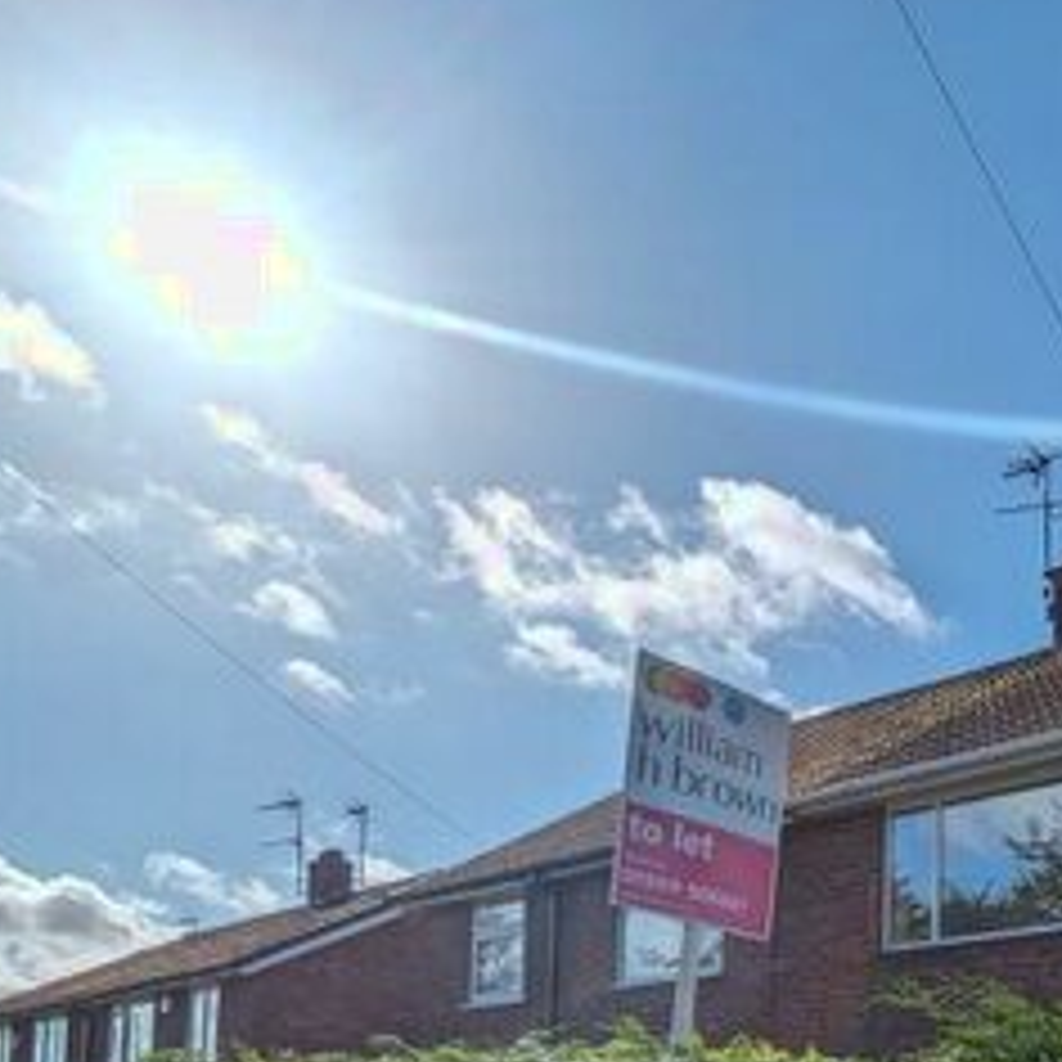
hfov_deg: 38.6
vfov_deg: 41.6
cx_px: 1208
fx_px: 1180
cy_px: 1078
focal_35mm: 34
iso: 36
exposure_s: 1/4425
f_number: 2.2
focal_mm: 1.95
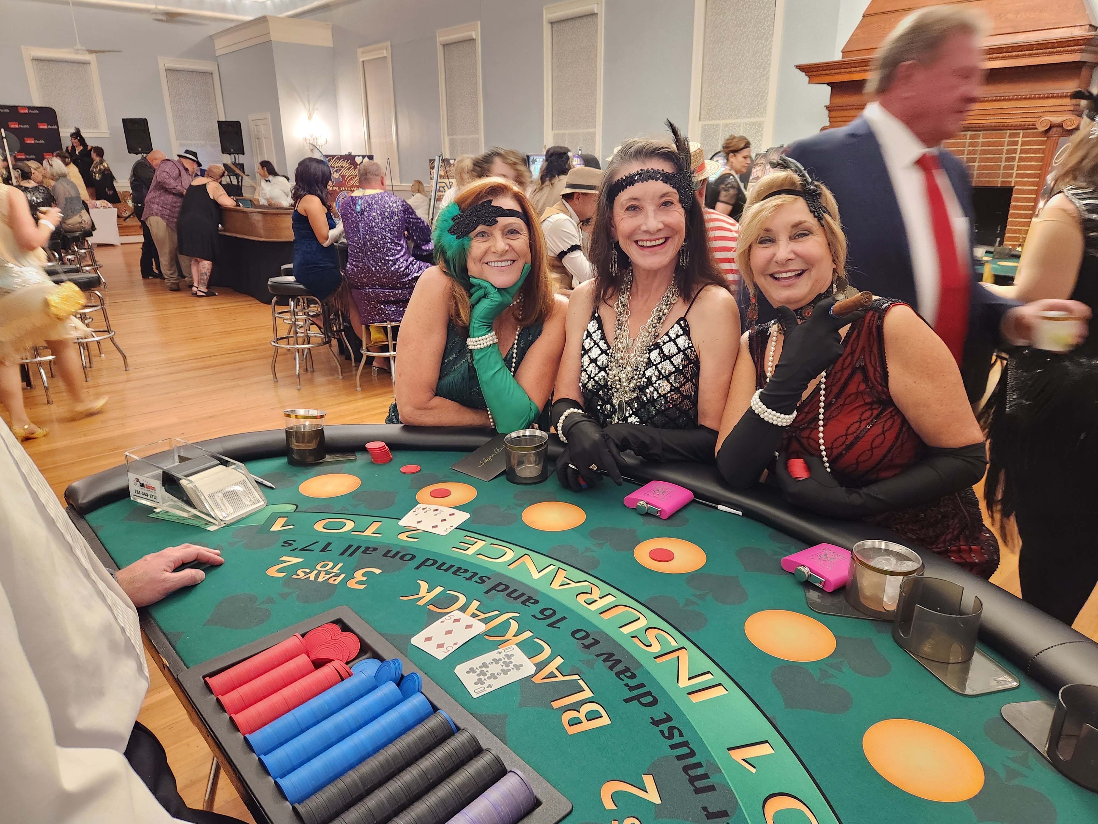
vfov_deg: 58.9
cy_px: 412
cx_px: 549
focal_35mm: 23
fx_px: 730
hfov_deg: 73.9
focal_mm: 5.4
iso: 640
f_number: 1.8
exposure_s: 1/30
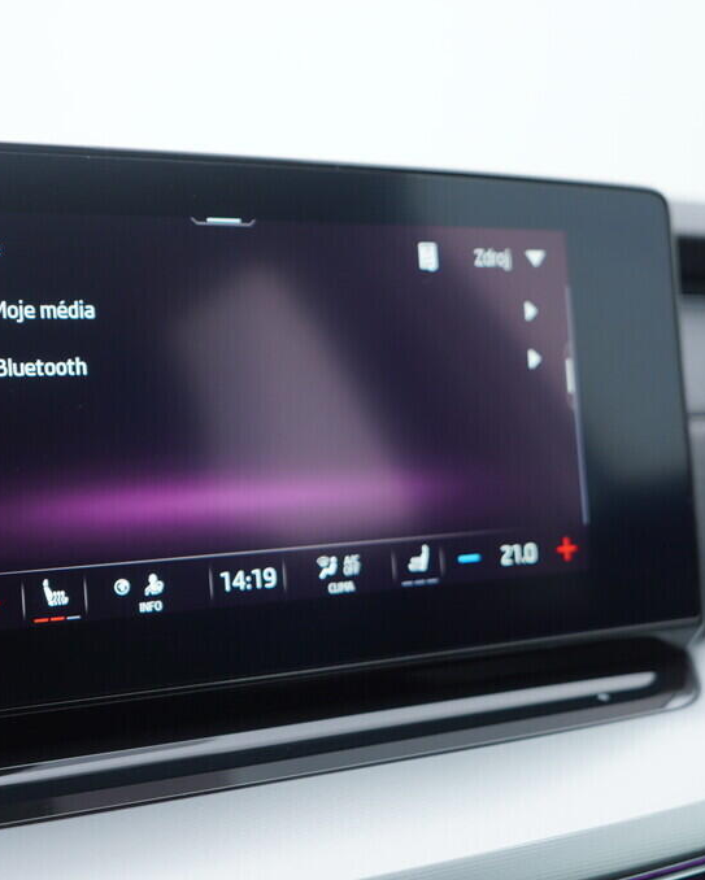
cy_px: 441
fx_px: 1329
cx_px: 214
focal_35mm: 51
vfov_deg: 36.6
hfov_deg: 29.4
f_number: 3.2
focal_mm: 24
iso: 125
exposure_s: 1/50
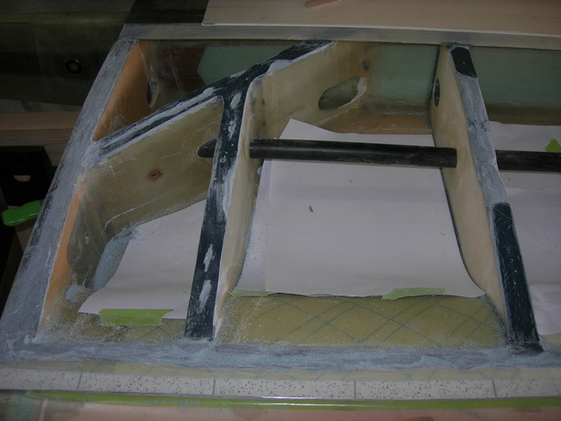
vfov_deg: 37.7
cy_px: 210
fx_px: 616
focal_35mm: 38
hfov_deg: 49.0
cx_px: 280
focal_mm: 7.8
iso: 64
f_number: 2.8
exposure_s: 1/60.1
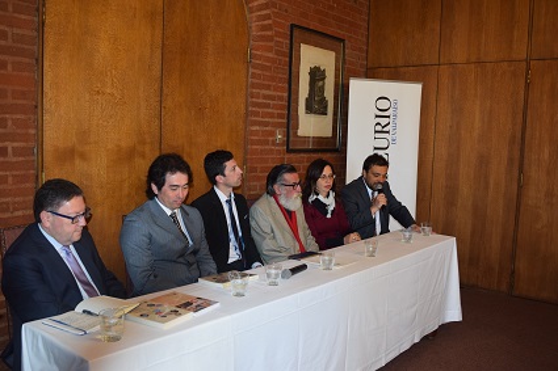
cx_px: 279
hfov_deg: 57.2
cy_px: 186
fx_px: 511
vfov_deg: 39.9
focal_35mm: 33
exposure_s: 1/100
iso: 800
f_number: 5
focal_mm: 22
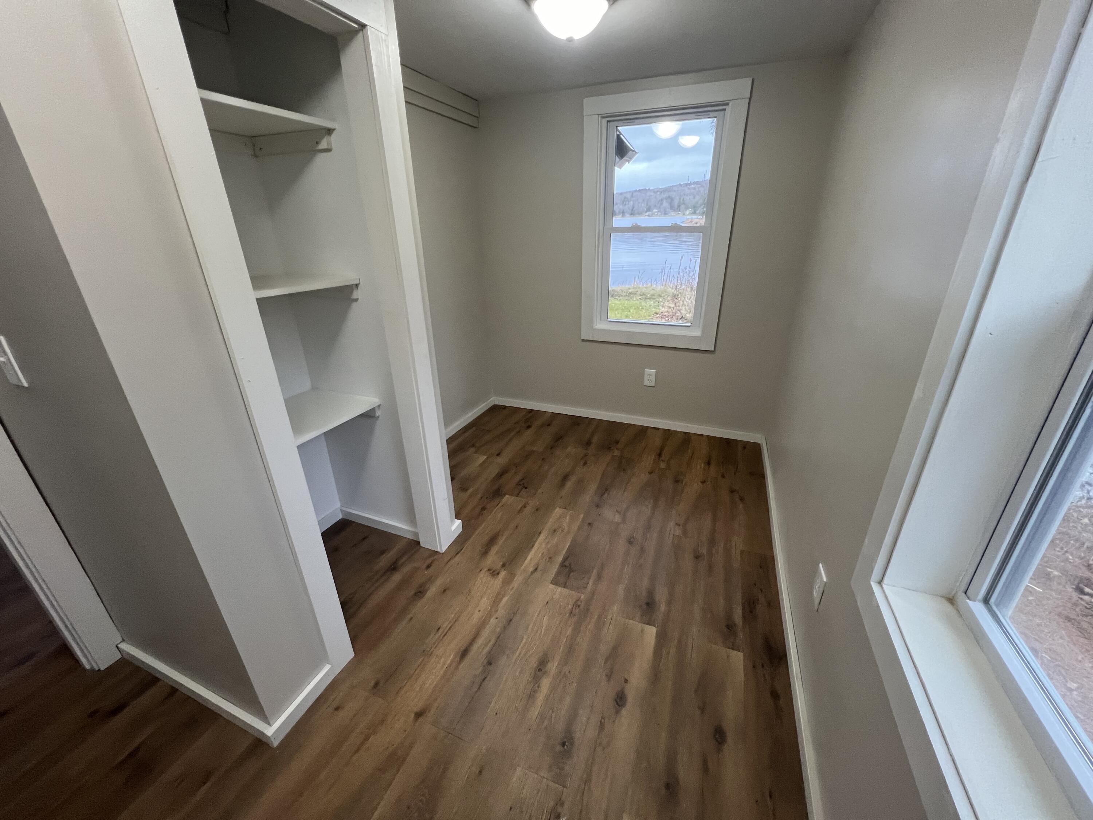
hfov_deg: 106.2
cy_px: 410
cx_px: 546
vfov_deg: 89.9
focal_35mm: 13
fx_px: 410
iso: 200
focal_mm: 1.57
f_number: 1.8
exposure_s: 1/99
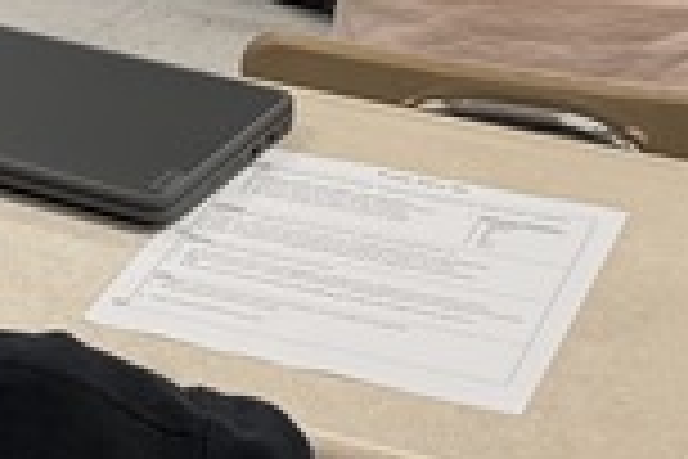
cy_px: -738
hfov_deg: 11.1
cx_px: -724
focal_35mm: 167
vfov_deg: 7.5
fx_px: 3191
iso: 80
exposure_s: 1/120
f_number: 1.78
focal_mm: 6.76
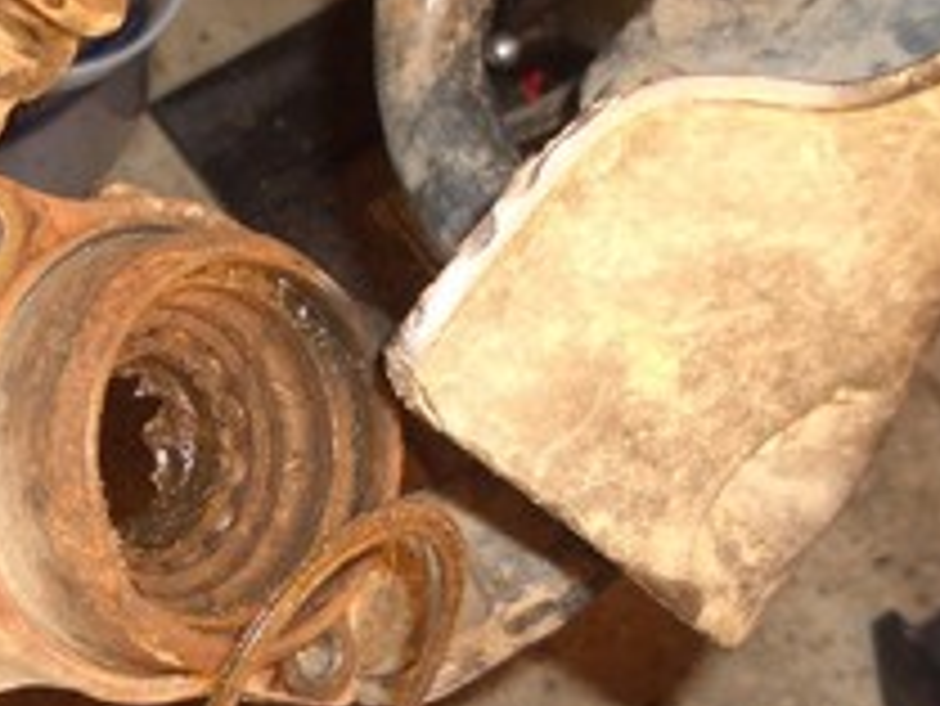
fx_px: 2907
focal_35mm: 107
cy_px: 486
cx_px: 261
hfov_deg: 18.3
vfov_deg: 13.8
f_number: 2.6
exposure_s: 1/60
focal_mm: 5.8
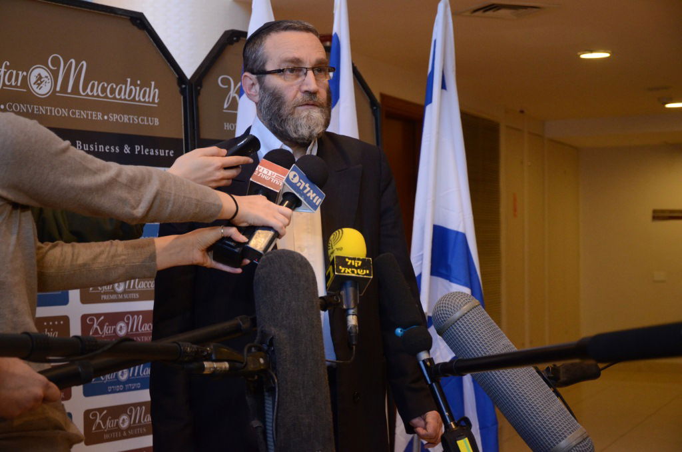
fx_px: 1361
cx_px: 341
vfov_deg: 18.8
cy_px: 226
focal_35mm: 72
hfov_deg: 28.1
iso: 1600
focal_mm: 48
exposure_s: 1/60
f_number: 5.6
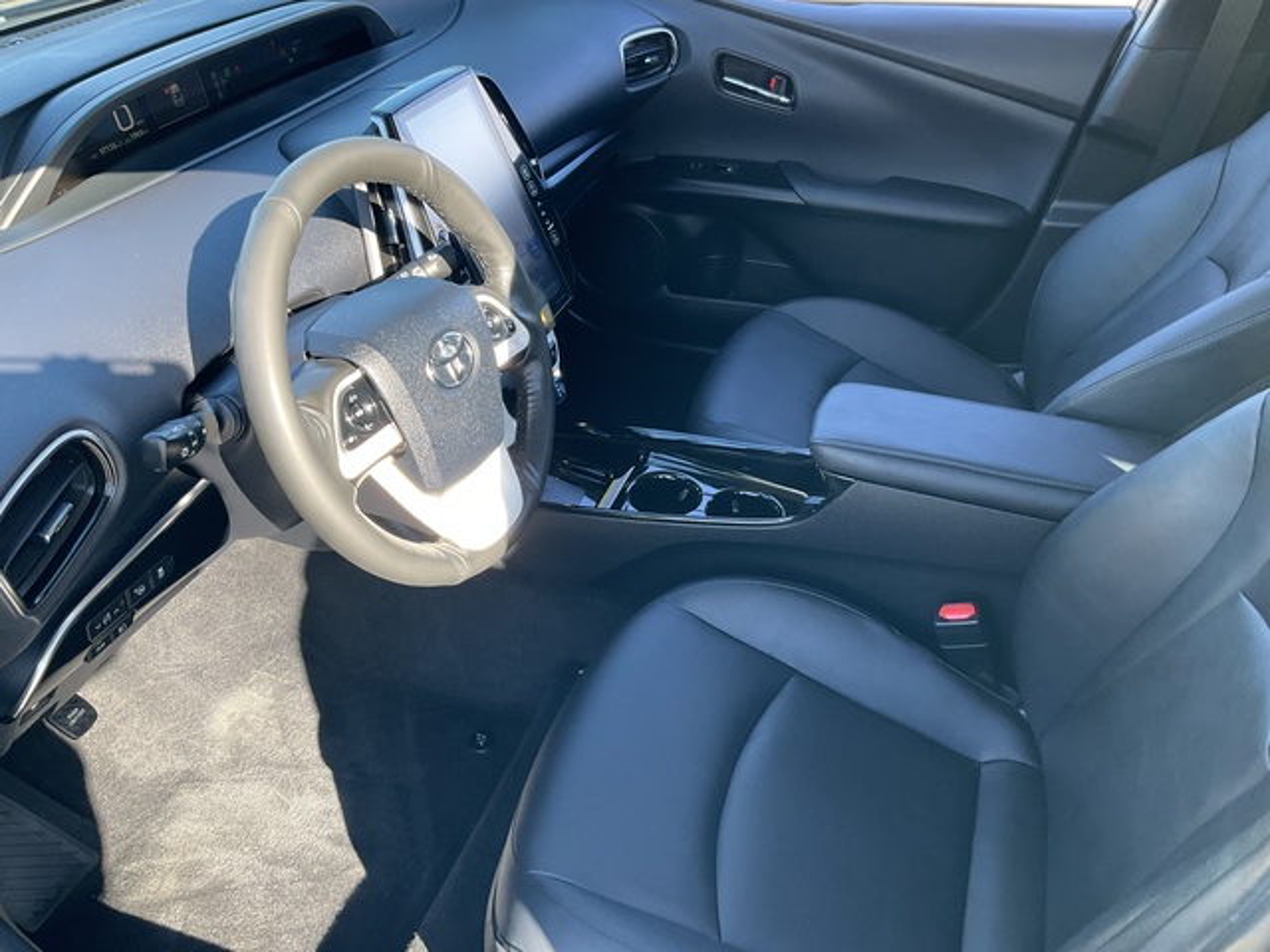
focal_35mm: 29
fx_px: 1064
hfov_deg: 61.7
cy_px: 476
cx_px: 635
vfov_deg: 48.2
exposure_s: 1/122
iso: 40
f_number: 1.8
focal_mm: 3
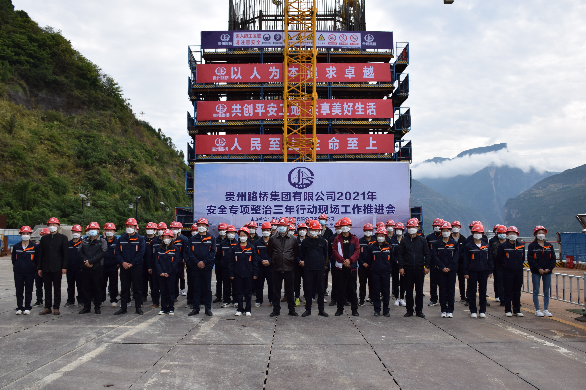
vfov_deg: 43.6
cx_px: 293
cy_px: 195
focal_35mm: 30
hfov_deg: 61.9
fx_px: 488
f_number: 8
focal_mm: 20
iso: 100
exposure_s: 1/250
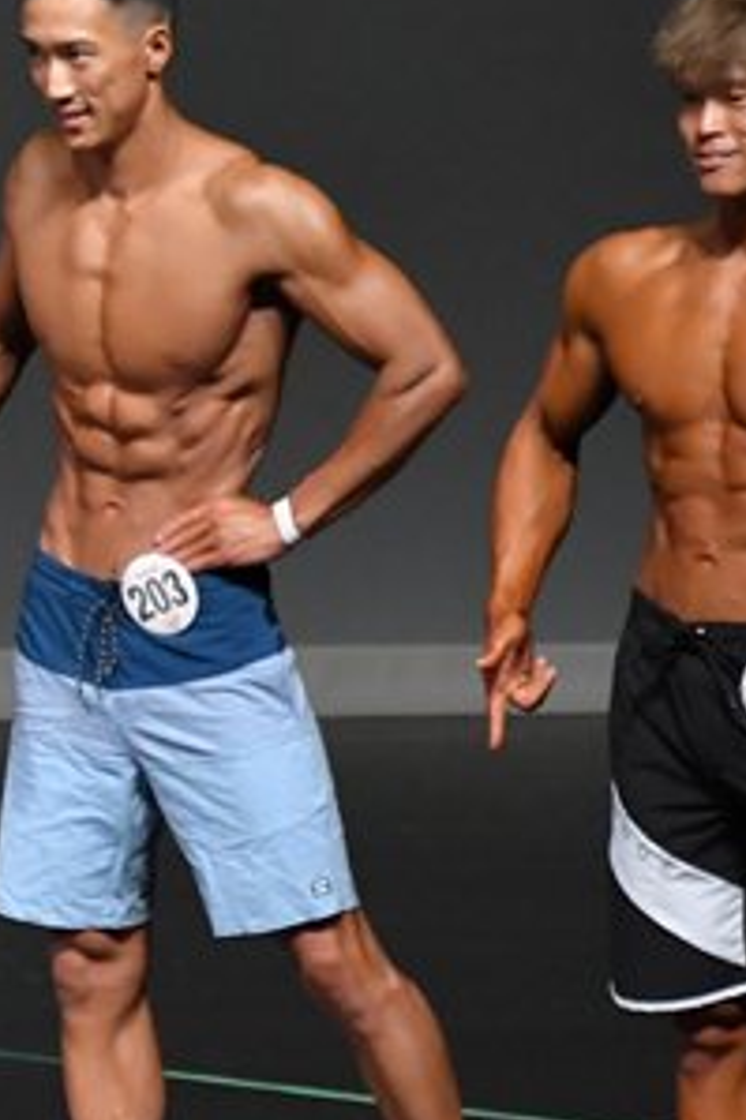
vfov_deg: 2.8
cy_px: 607
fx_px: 22964
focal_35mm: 738
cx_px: -545
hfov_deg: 1.9
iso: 5000
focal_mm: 190
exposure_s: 1/400
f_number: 5.6
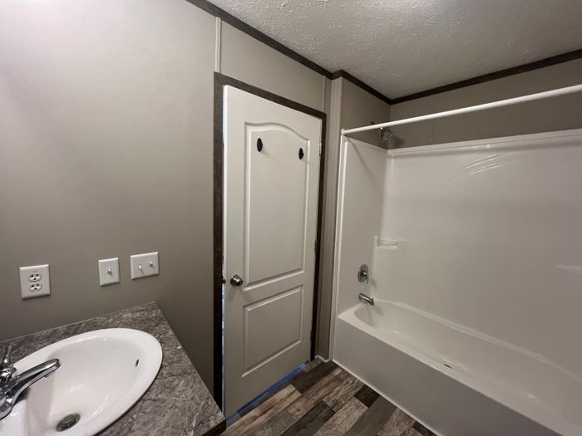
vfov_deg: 89.9
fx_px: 219
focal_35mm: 13
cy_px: 218
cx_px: 291
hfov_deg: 106.2
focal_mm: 1.57
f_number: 1.8
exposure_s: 1/60
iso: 200
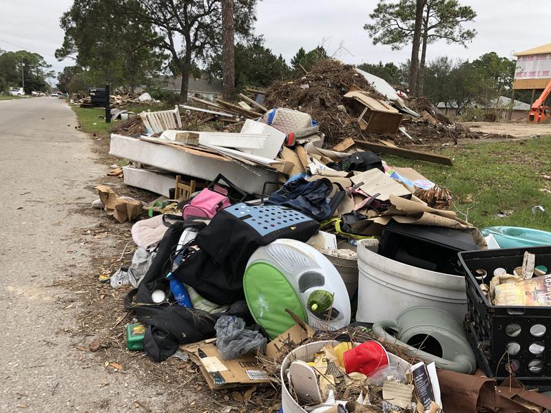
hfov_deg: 63.4
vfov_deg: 49.7
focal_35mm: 28
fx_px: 446
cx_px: 276
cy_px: 206
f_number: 1.8
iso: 20
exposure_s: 1/615
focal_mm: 4
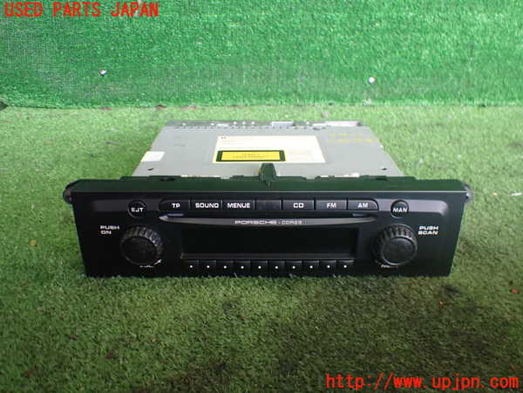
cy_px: 196
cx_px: 262
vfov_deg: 46.8
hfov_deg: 60.0
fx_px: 453
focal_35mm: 30
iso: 640
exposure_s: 1/125
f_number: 2.3
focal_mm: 5.4
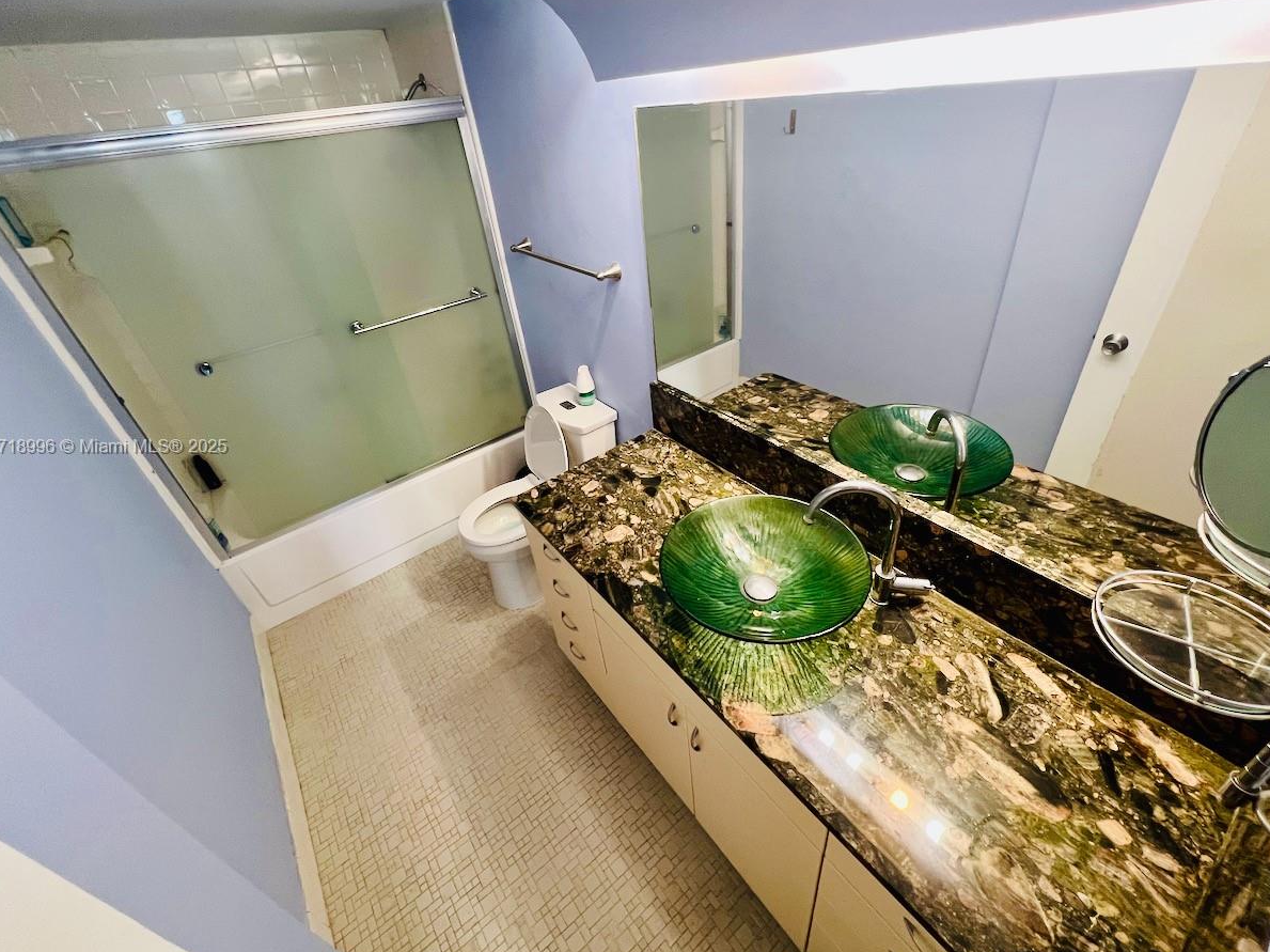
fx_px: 513
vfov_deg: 85.6
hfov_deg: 102.1
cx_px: 646
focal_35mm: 14
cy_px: 449
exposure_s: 1/60
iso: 250
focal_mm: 1.57
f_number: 1.8
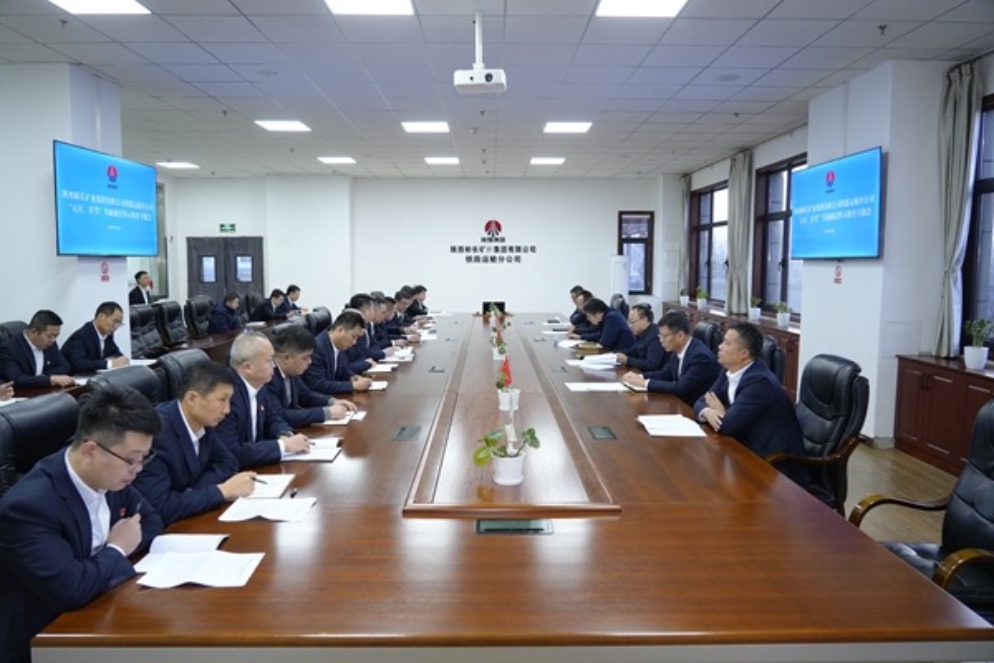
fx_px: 663
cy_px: 332
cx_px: 497
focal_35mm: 24
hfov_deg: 73.7
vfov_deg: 53.1
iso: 3200
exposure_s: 1/125
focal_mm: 24
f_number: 4
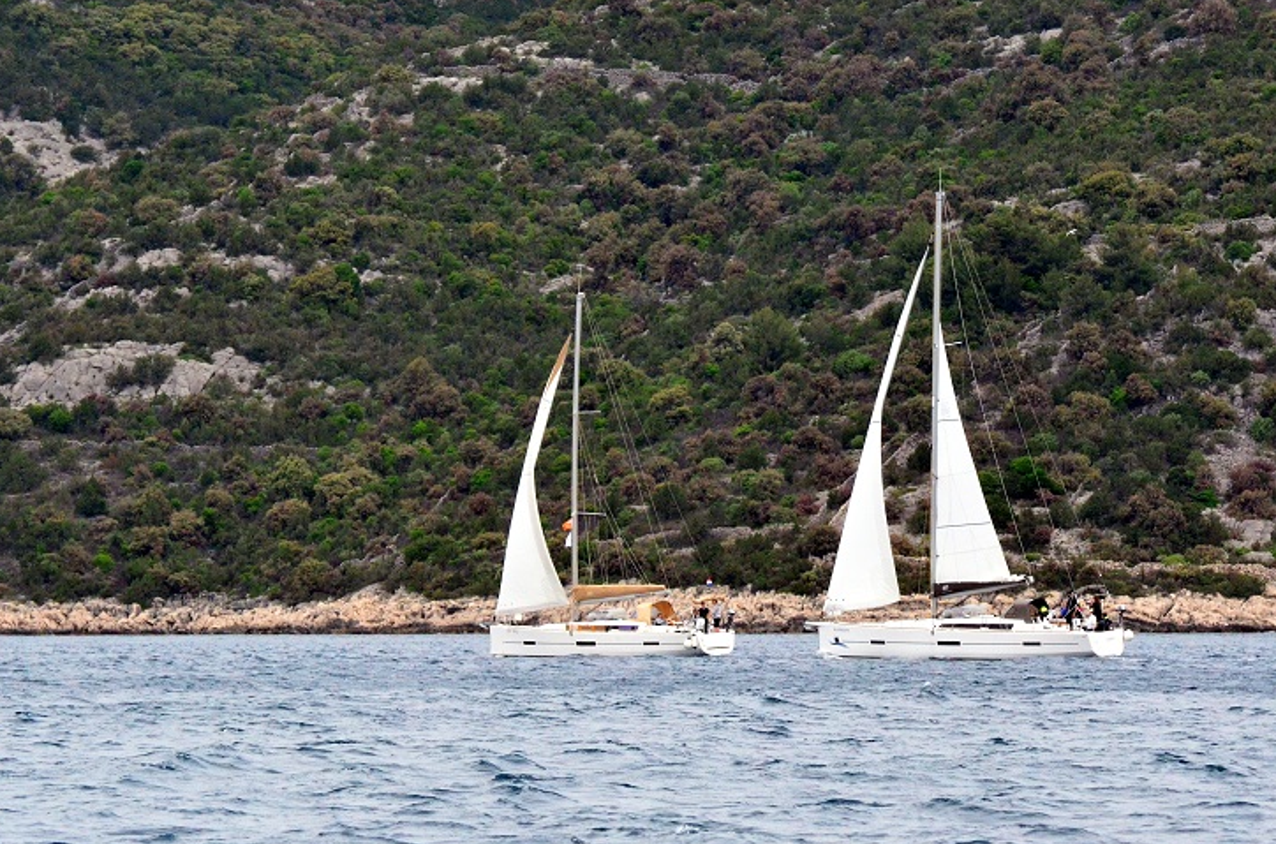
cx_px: 856
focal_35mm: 240
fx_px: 8486
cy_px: 355
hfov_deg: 8.6
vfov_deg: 5.7
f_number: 5.6
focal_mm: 116
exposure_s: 1/8000
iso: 2500
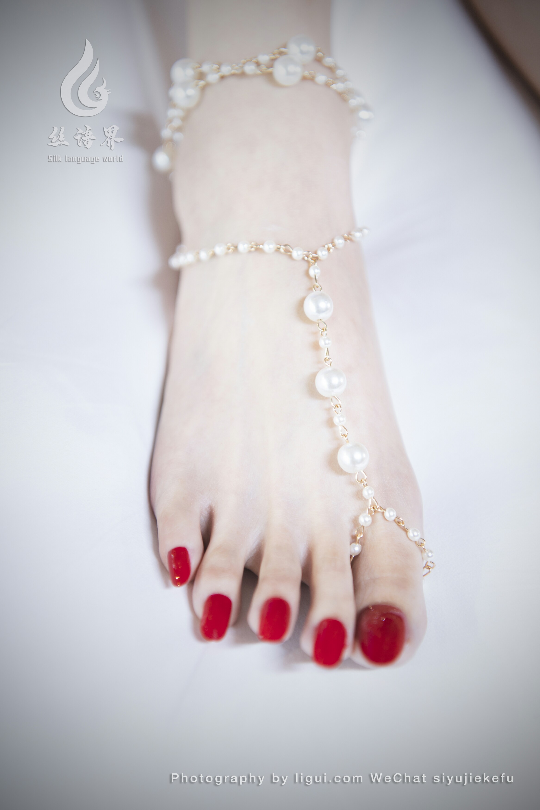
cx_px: 270
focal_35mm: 52
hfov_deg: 26.0
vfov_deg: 38.2
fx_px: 1170
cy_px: 405
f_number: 2.8
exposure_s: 1/50
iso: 125
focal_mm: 52
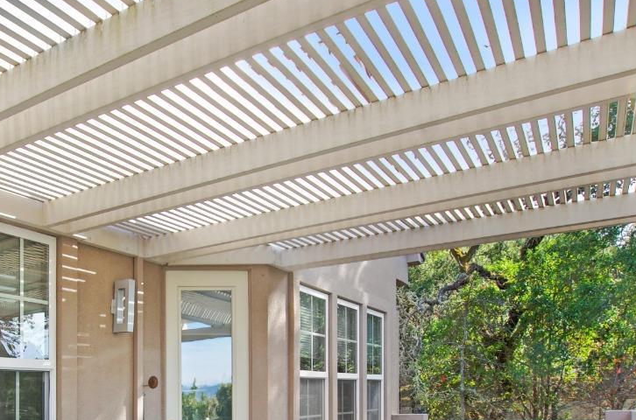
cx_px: 166
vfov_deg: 38.8
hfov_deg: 57.6
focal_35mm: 31
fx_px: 546
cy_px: 387
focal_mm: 10
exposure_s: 1/160
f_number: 8
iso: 100
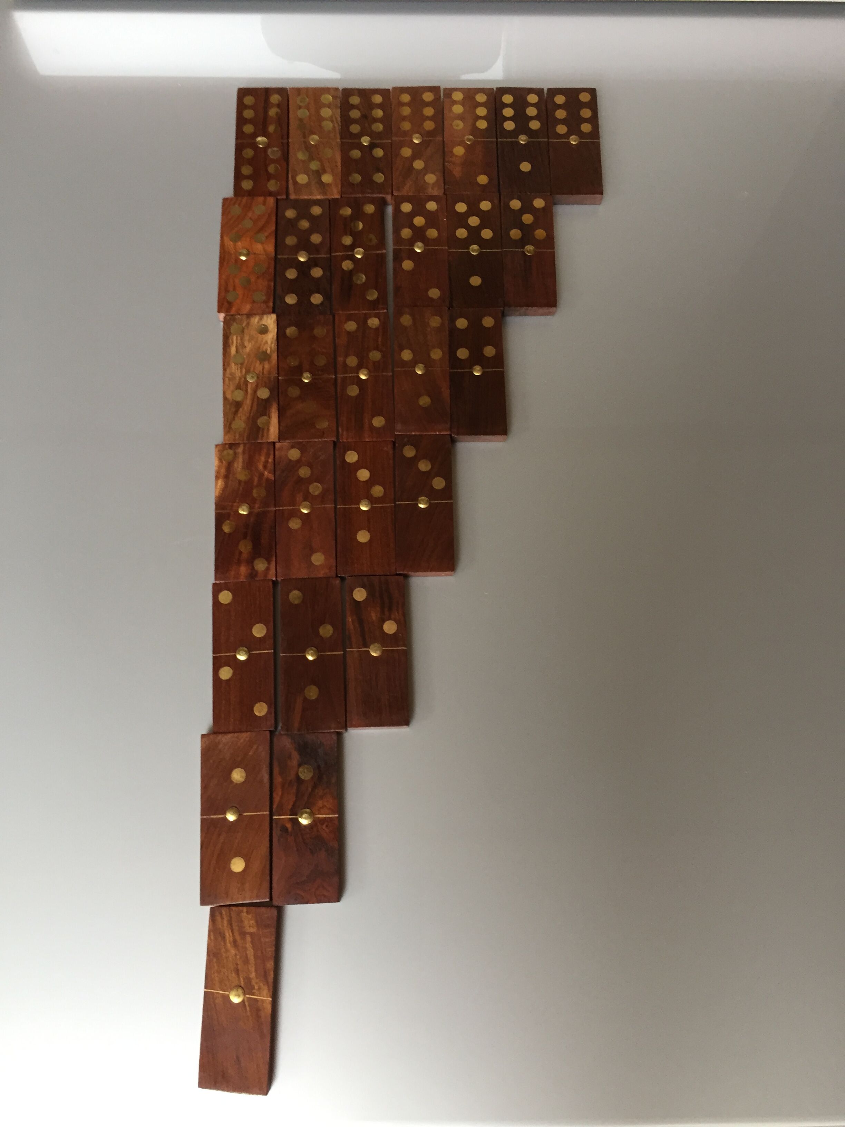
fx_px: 944
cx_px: 422
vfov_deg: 61.7
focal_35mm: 29
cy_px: 564
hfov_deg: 48.2
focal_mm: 4.15
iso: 125
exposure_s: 1/33
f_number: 2.2
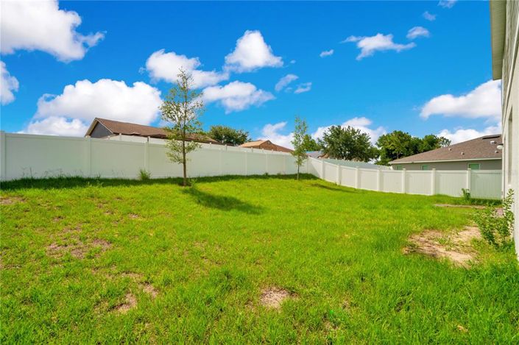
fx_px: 230
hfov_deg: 96.8
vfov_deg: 73.7
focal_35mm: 16
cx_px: 260
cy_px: 172
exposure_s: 1/160
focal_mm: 16
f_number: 22
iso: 400
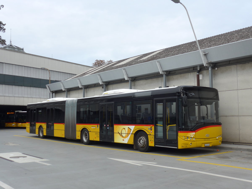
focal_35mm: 44
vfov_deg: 32.9
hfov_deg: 42.9
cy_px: 94
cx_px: 126
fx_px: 320
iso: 80
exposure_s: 1/320
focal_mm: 9
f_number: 2.8
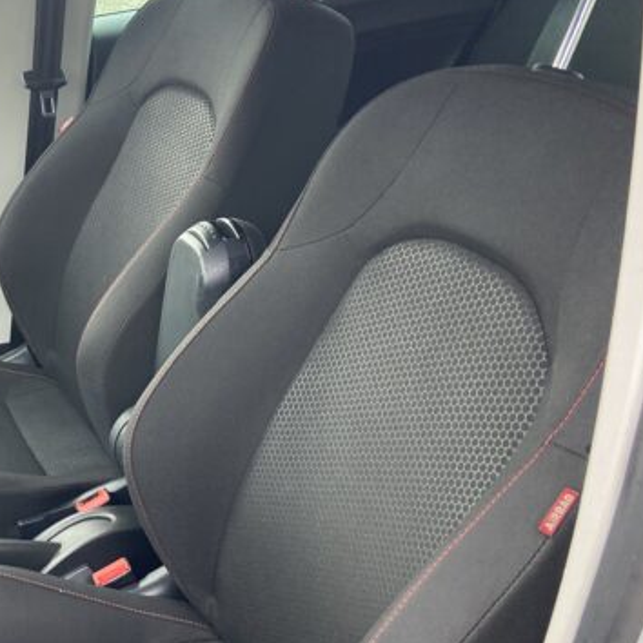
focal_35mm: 52
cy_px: 469
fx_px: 1093
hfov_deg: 31.2
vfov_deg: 32.3
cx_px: 58
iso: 125
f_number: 1.8
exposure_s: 1/107
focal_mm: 4.25
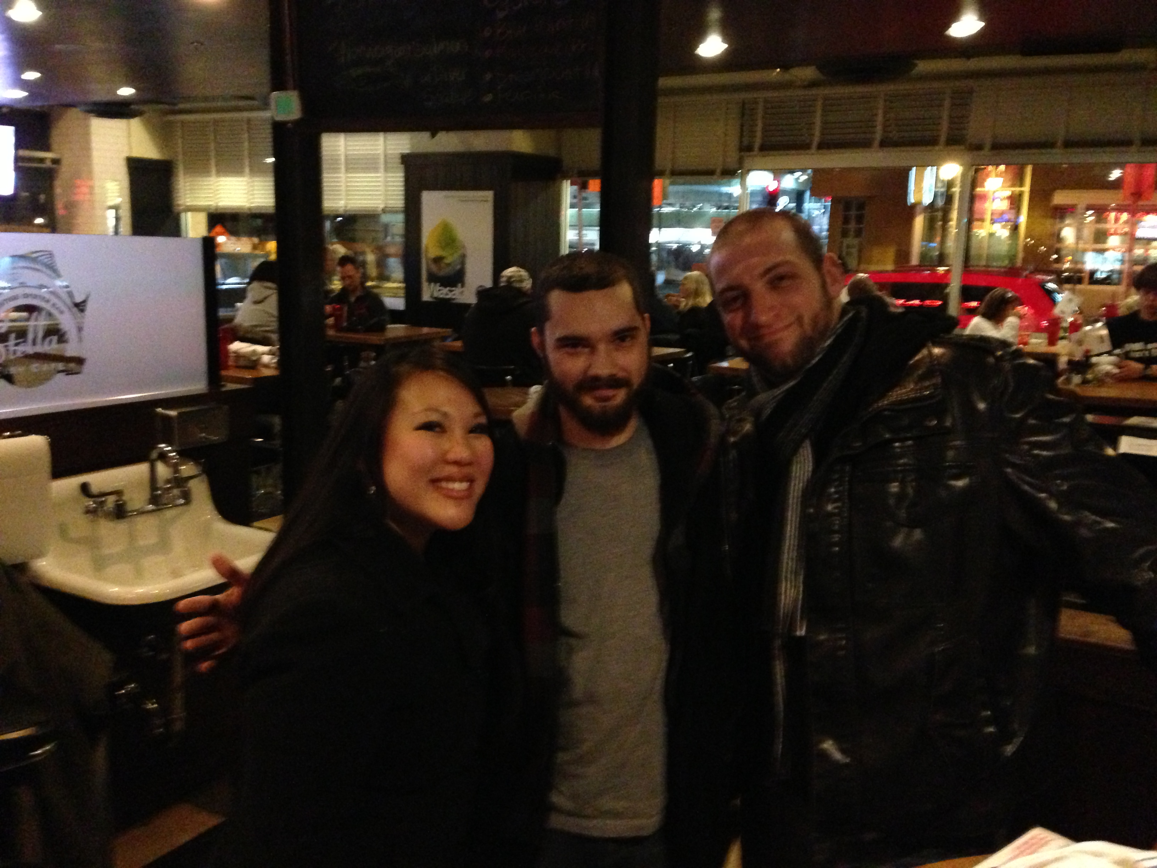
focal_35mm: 33
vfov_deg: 42.9
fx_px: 1103
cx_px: 578
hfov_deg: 55.4
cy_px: 434
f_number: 2.4
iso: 800
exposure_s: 1/15
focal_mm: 4.13
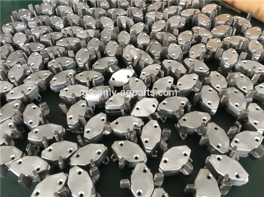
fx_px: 221
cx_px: 132
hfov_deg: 61.7
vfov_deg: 48.2
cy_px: 98
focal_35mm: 29
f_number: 2.2
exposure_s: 1/33
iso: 125
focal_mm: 4.15
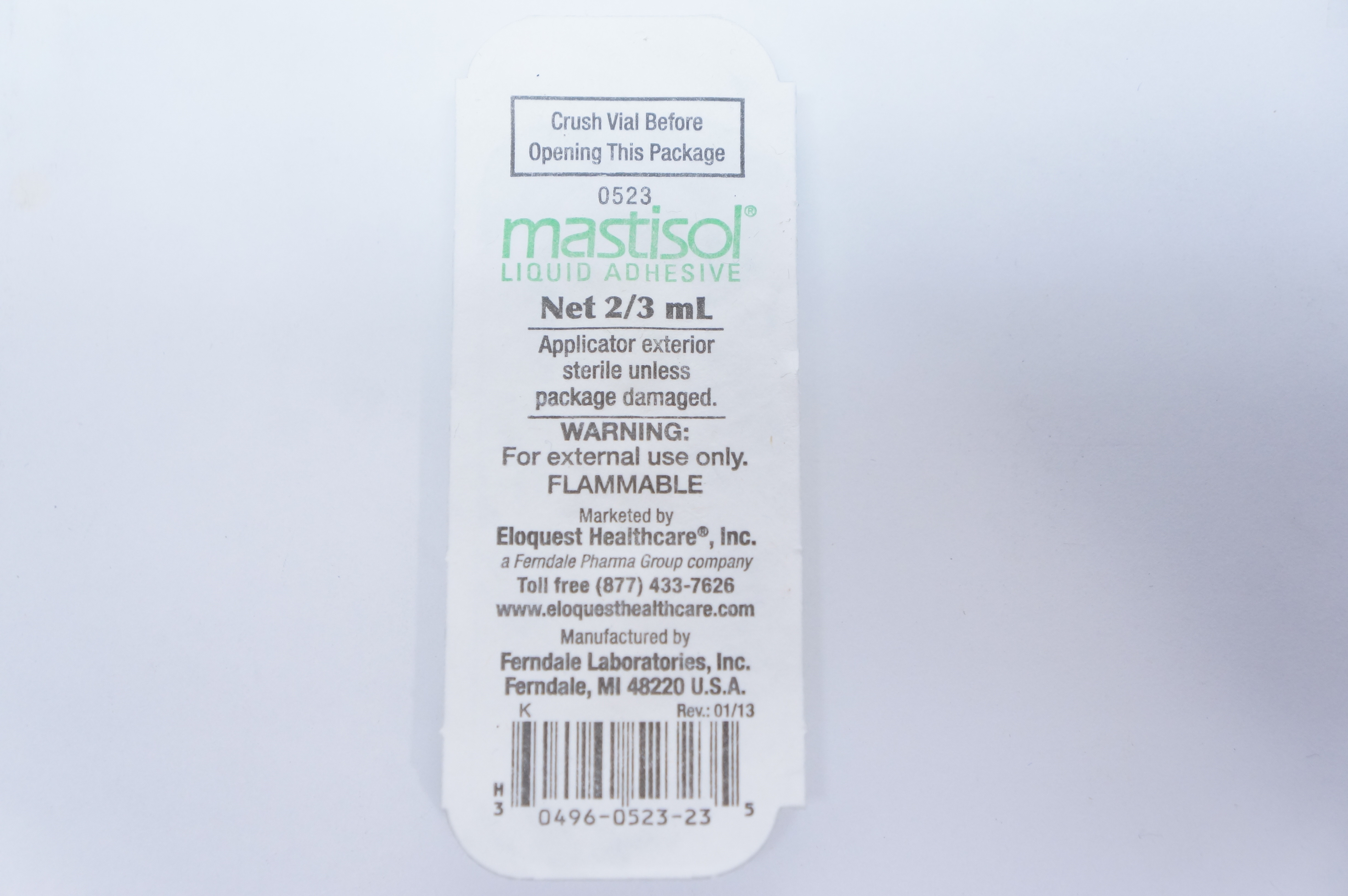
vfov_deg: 24.3
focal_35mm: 56
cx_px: 674
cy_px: 448
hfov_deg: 36.0
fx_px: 2076
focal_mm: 37
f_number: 4.5
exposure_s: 1/80
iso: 800
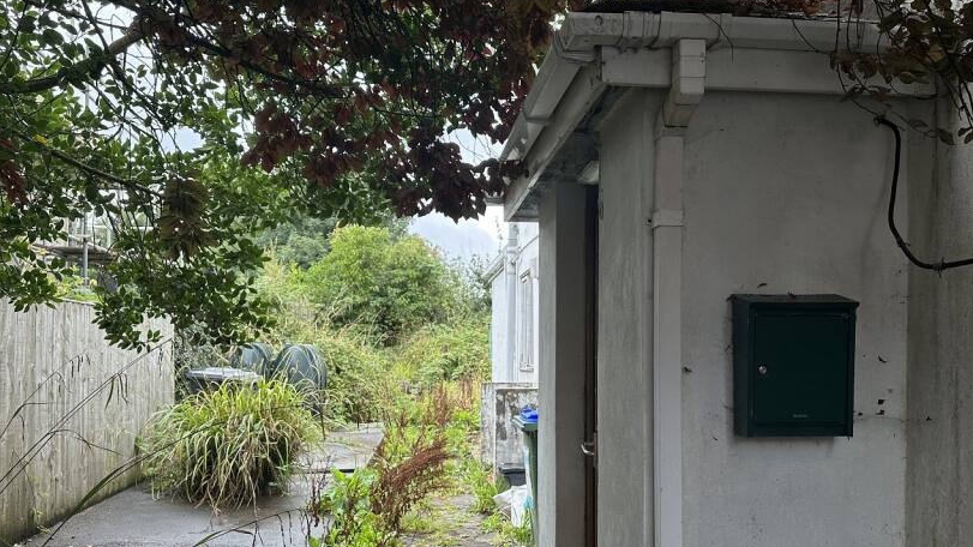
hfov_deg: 59.4
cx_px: 527
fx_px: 851
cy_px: 342
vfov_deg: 35.4
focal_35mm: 33
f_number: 1.78
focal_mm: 6.86
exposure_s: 1/816
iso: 80
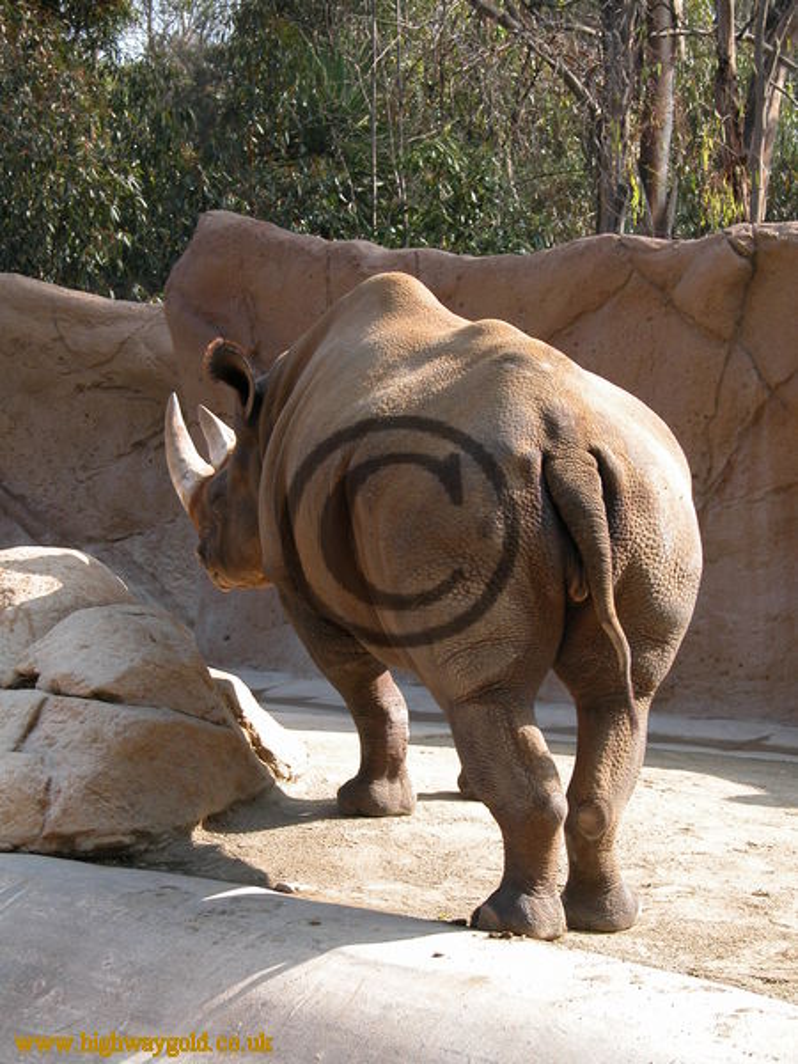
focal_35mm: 92
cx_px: 399
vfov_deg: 21.3
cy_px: 532
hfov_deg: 16.1
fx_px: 2828
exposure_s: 1/194
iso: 100
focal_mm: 23.7
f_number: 4
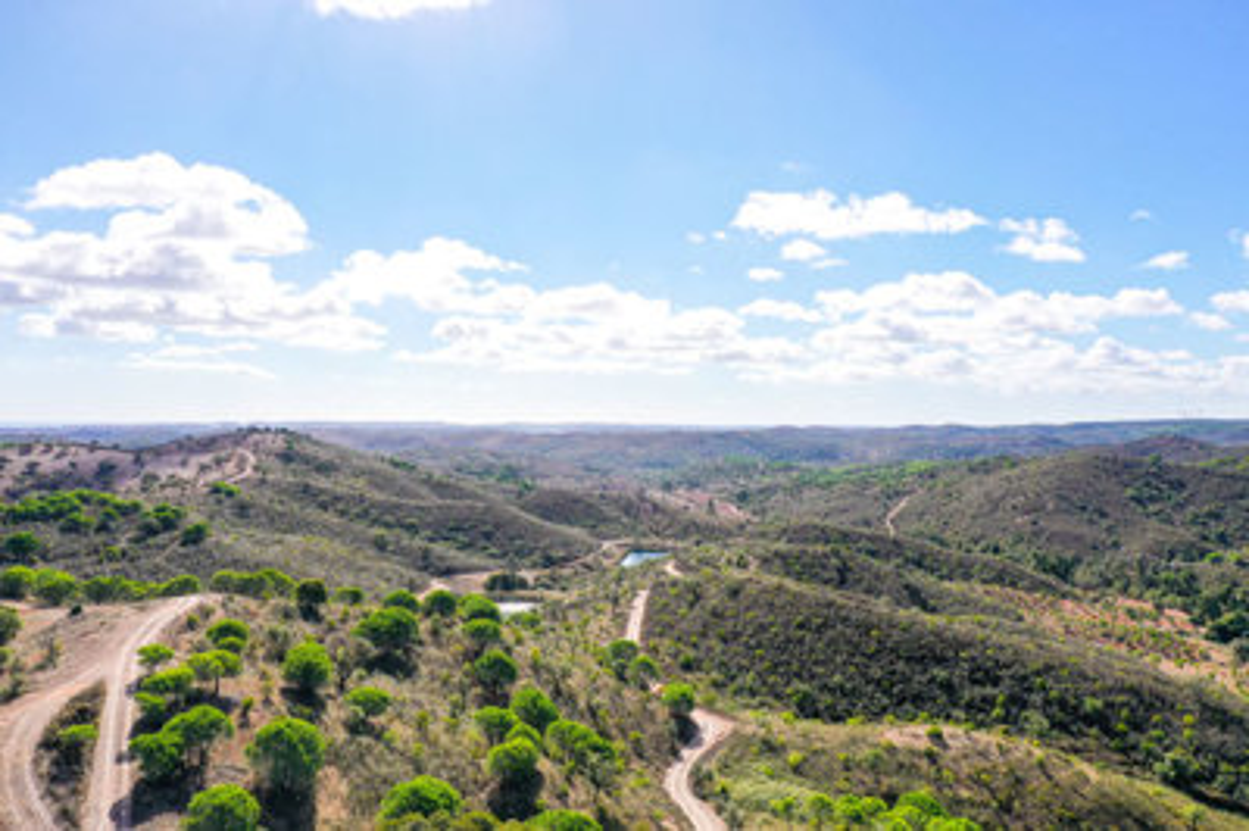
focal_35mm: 28
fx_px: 971
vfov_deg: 46.3
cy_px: 416
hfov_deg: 65.5
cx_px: 624
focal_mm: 10.26
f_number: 6.3
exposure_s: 1/500
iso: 100
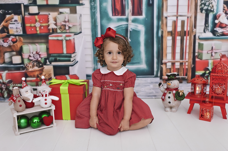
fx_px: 221
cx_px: 114
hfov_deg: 54.5
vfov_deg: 37.8
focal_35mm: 35
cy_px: 76
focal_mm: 35
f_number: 3.5
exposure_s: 1/250
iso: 640
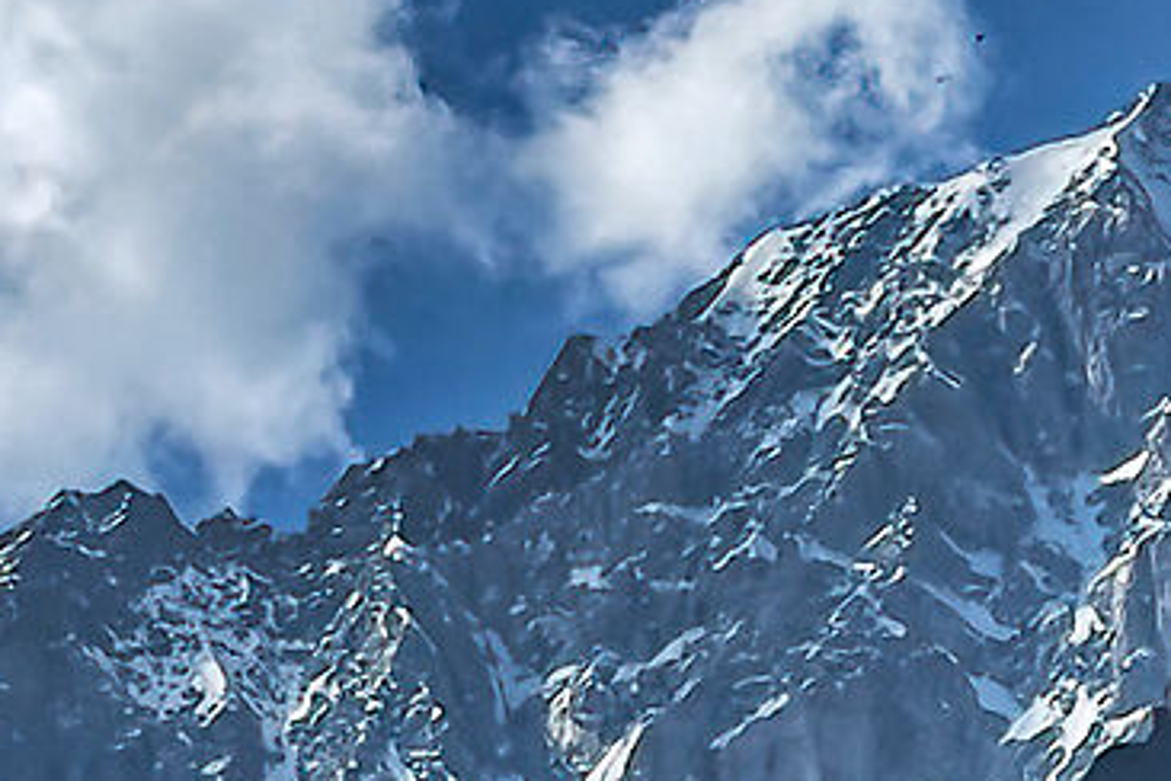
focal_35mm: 437
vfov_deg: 3.1
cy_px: 1965
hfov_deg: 4.7
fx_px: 14214
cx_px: 218
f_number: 2.2
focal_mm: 7.5
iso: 20
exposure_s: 1/2016
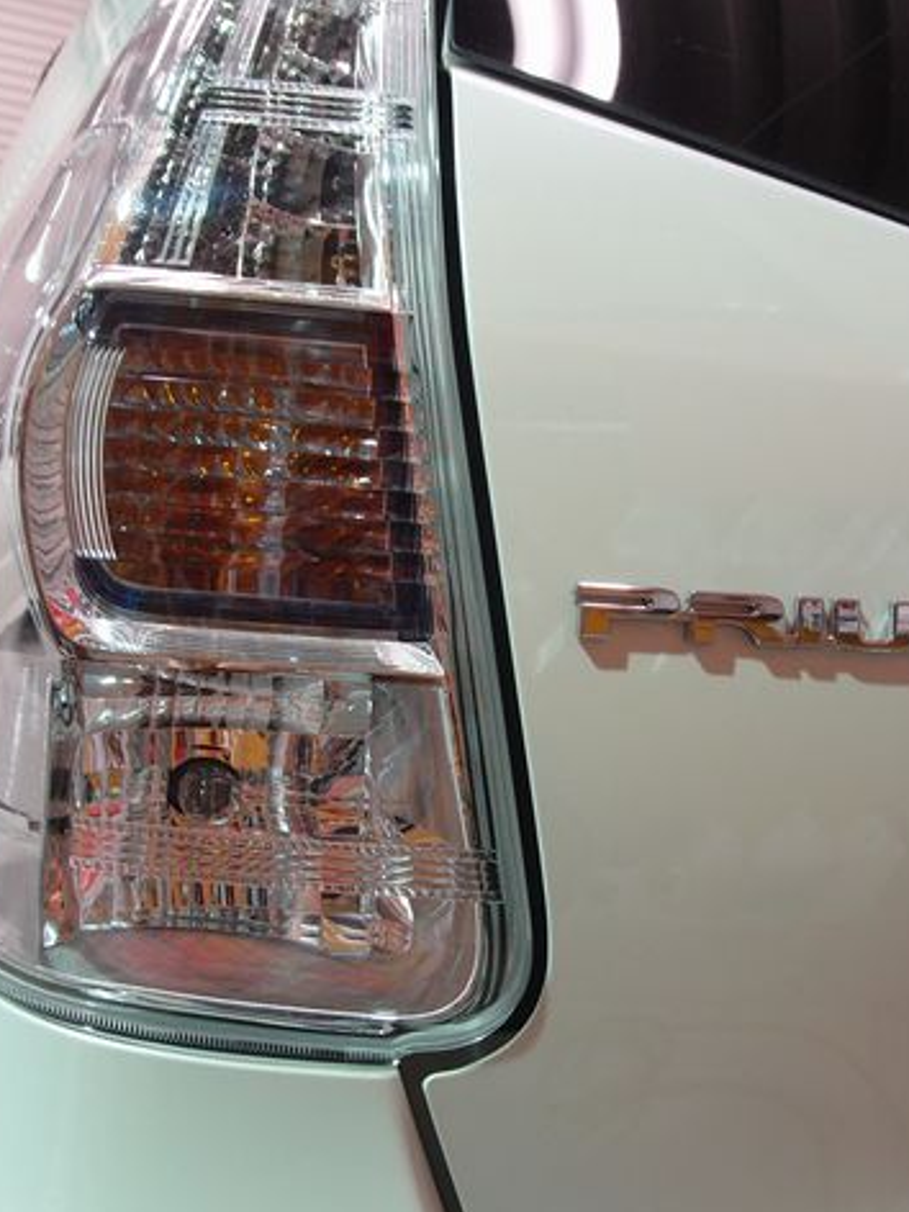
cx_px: 537
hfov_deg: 37.6
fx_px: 1330
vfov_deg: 49.0
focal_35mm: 38
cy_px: 611
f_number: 3.2
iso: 100
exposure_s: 1/20
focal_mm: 6
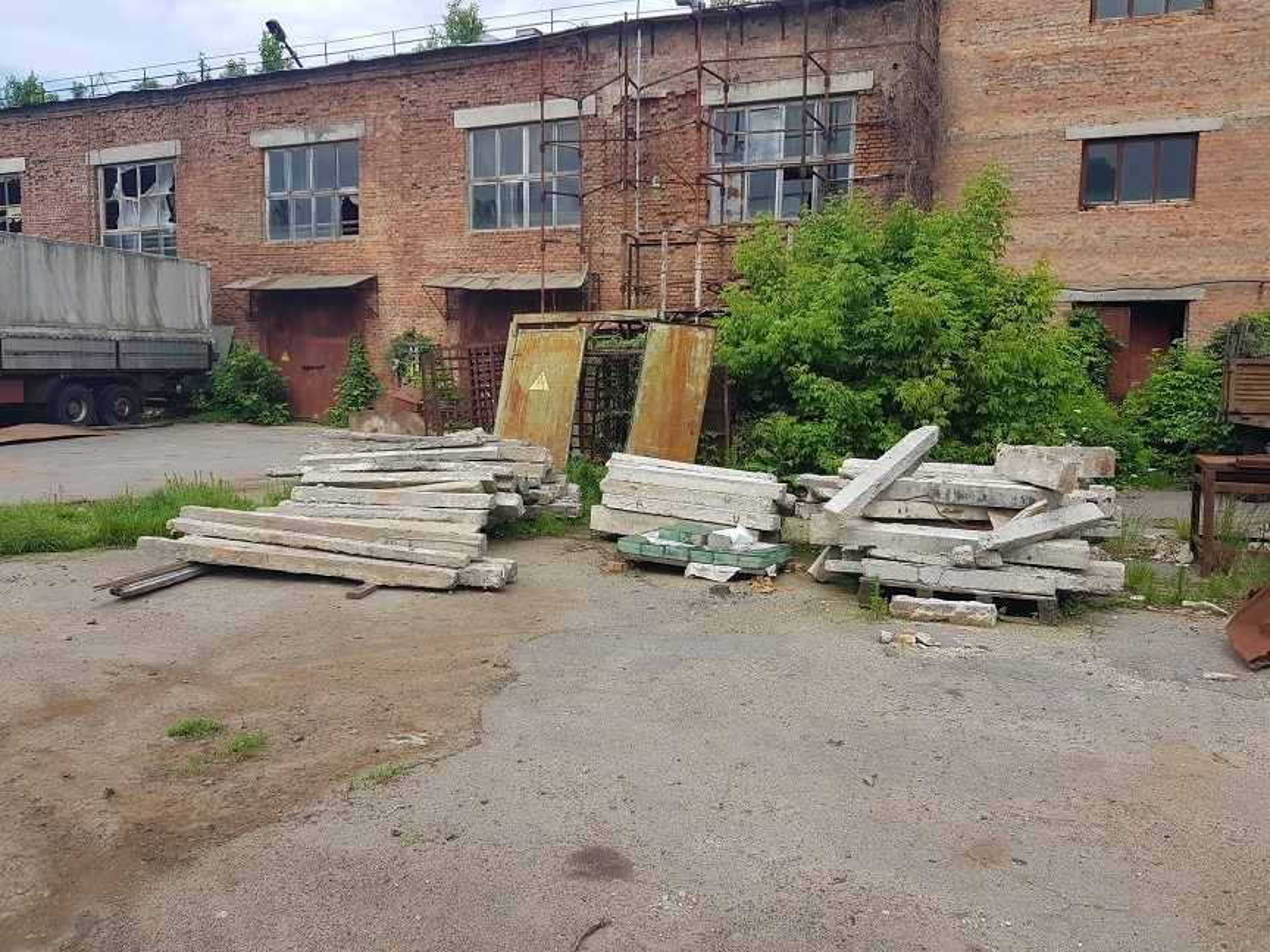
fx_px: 954
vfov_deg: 53.1
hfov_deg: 67.3
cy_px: 476
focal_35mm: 26
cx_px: 635
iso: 40
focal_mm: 4.2
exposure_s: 1/1272
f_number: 1.7
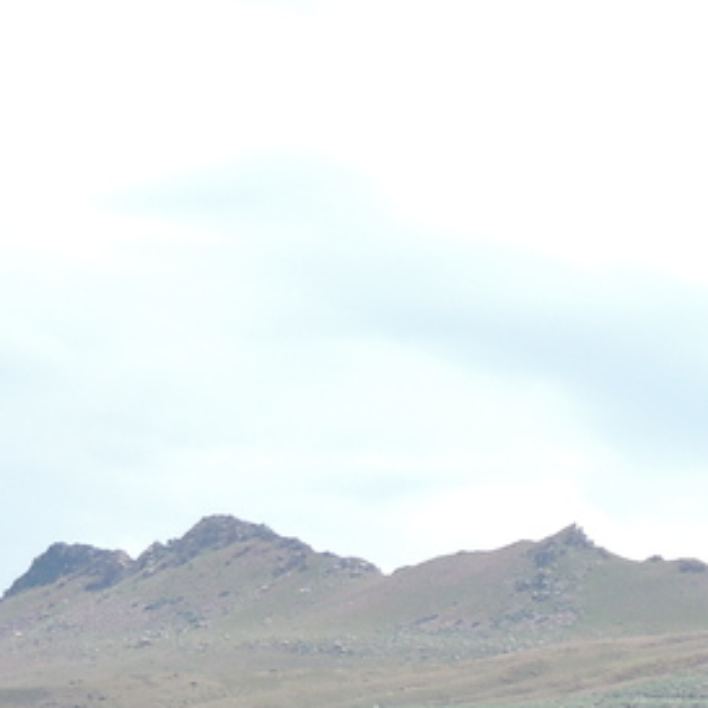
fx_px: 12935
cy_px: 1188
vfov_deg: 3.1
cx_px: 1603
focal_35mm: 559
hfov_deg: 3.1
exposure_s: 1/500
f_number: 4.3
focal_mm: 24
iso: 100
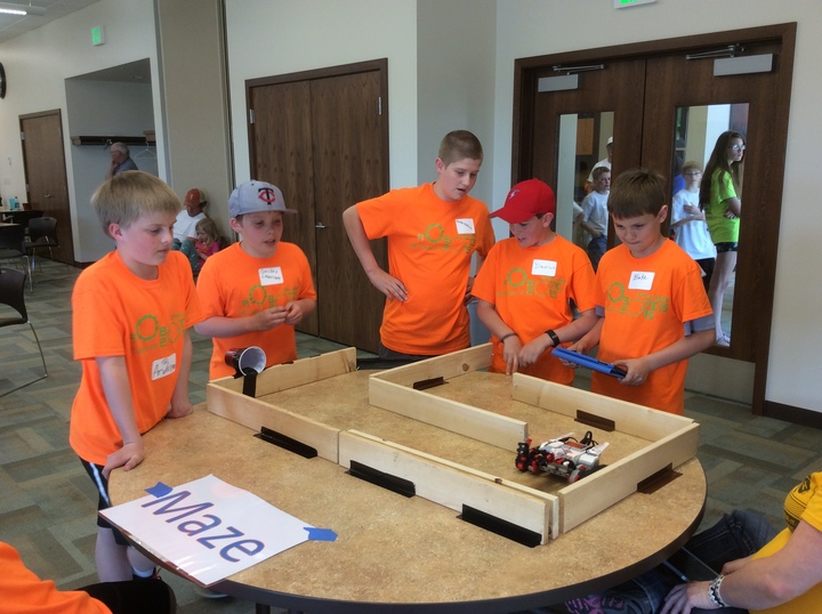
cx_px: 411
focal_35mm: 32
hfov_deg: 56.9
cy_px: 307
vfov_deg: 44.1
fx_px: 759
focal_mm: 3.3
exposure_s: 1/24
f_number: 2.4
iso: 40
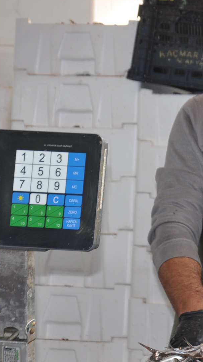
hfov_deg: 6.2
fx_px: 1838
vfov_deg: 11.2
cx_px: 336
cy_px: 158
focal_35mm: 192
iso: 400
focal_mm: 62
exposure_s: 1/160
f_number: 5.3
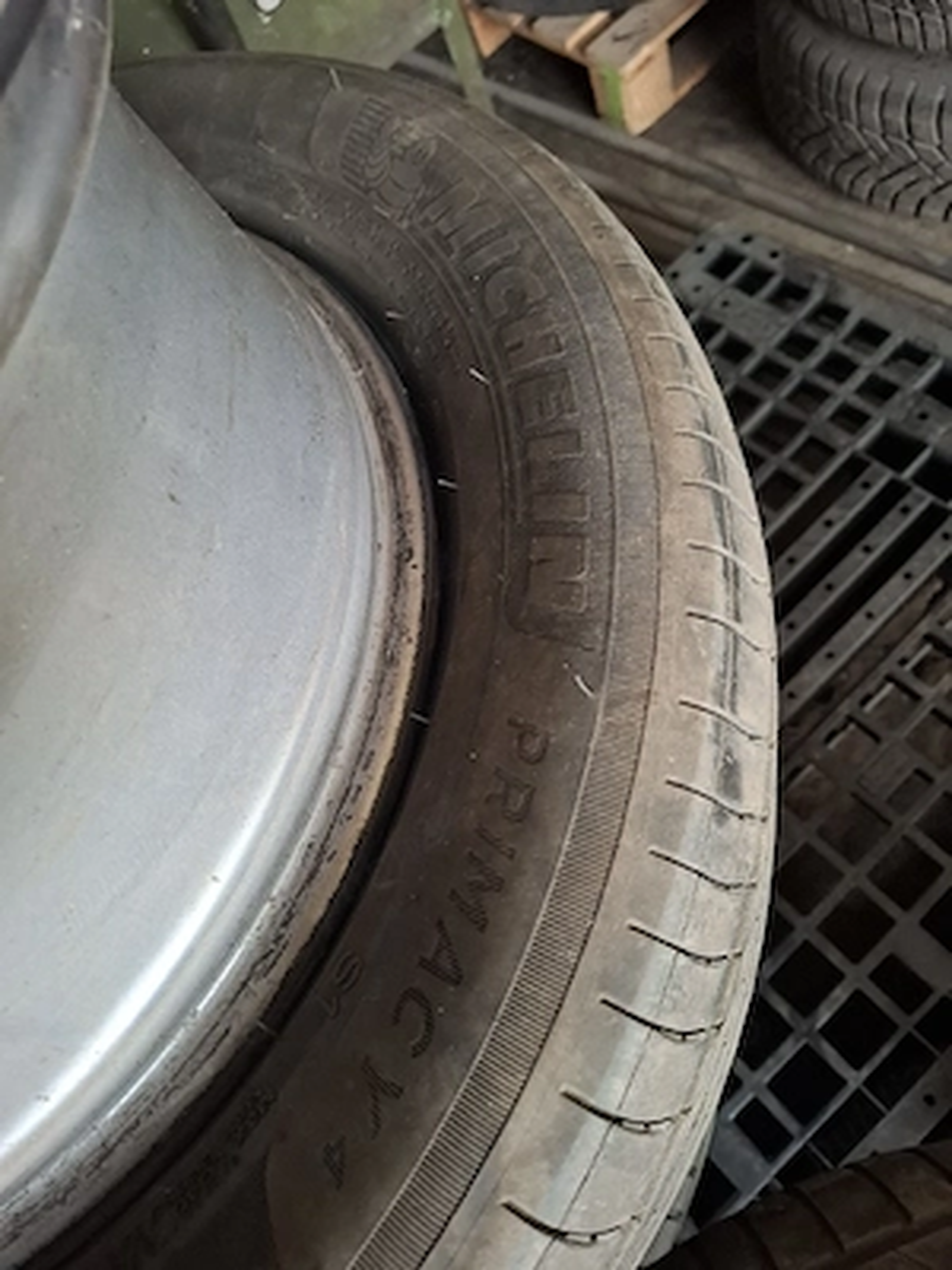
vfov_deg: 73.9
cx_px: 476
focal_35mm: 23
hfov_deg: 58.9
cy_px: 635
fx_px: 843
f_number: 1.8
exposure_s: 1/33
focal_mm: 5.54
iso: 400
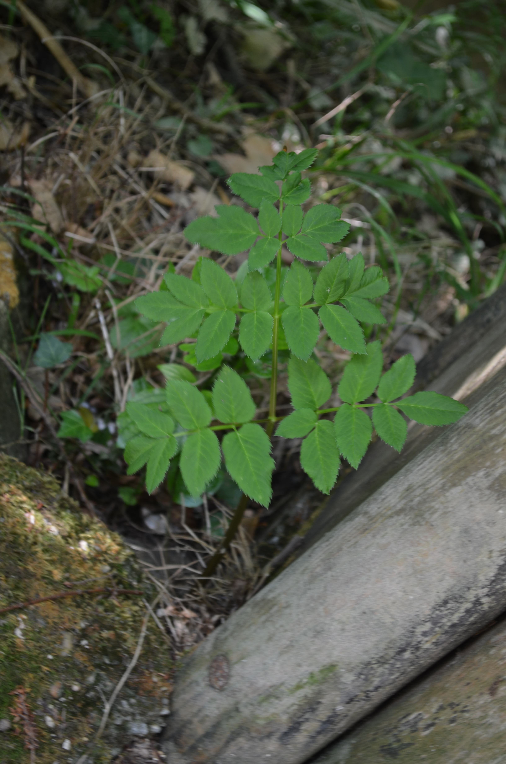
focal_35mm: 82
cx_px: 253
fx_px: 1747
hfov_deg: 16.5
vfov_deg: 24.7
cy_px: 382
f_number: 5.6
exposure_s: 1/13
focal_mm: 55
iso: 100
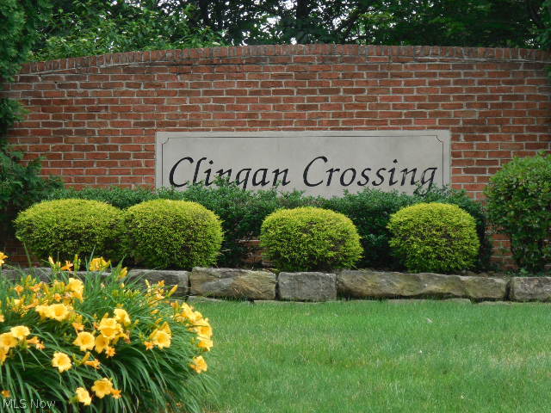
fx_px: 1671
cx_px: 276
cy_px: 206
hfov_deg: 18.7
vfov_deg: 14.1
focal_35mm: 105
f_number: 5
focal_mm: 18.7
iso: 125
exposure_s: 1/125
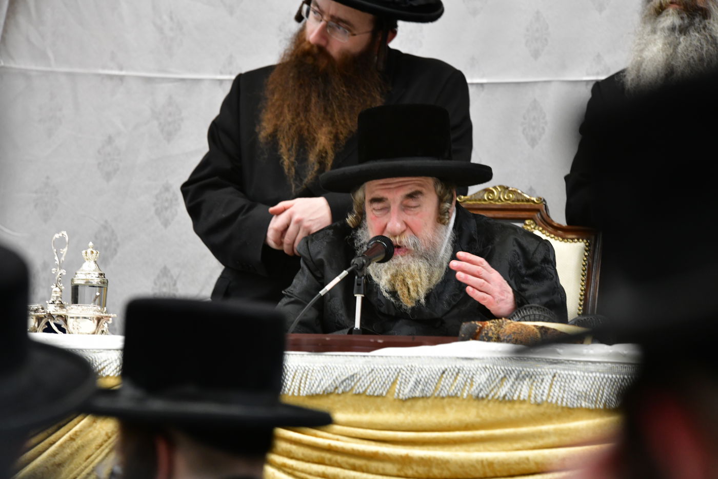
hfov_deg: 10.3
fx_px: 3988
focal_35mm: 200
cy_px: 240
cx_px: 359
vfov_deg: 6.9
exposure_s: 1/100
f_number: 5.6
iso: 3200
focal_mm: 200
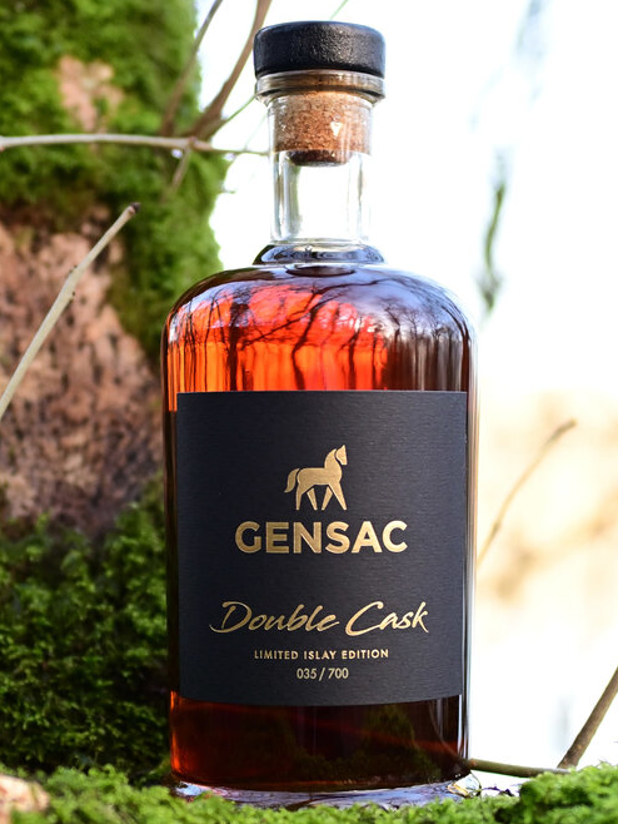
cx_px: 312
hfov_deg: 31.5
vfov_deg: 41.2
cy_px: 413
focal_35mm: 46
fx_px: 1094
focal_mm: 28
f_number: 2.8
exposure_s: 1/250
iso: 400
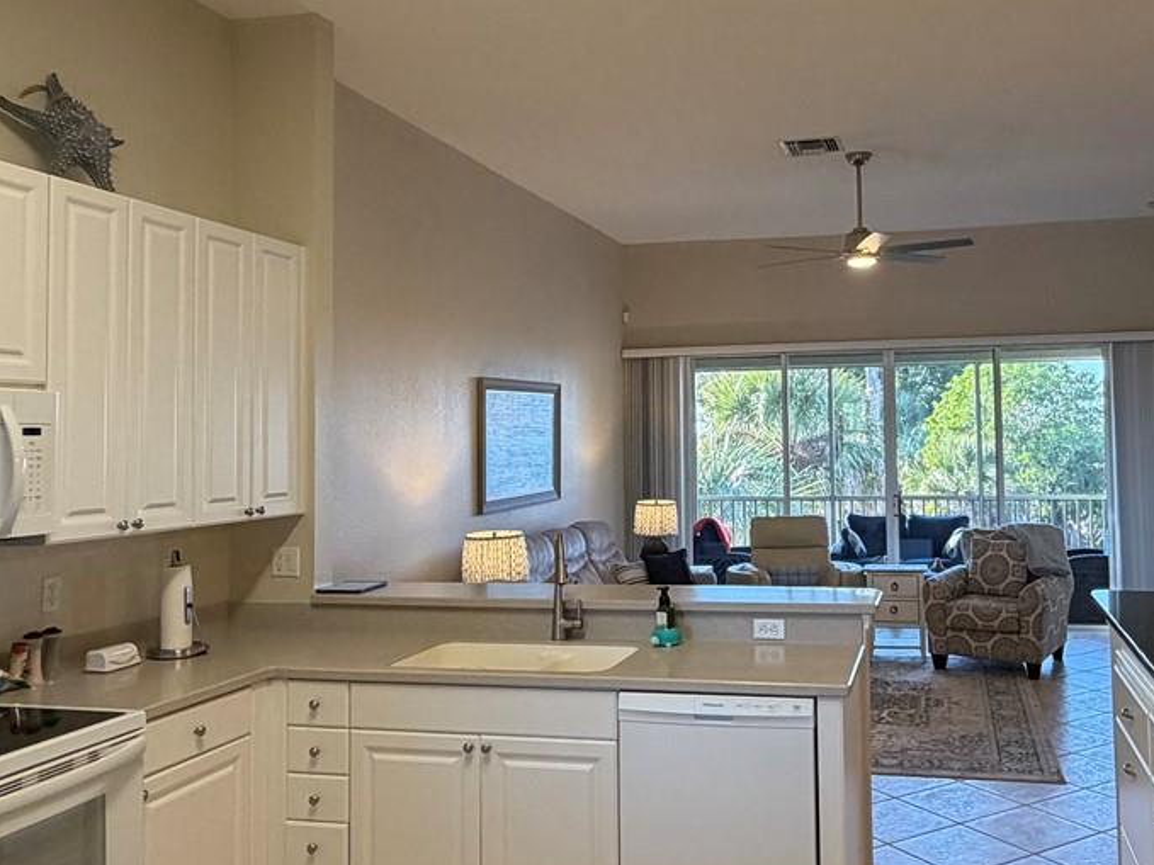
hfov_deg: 54.6
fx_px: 1100
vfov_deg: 42.9
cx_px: 731
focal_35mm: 33
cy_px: 381
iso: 200
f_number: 2.2
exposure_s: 1/60
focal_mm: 2.22
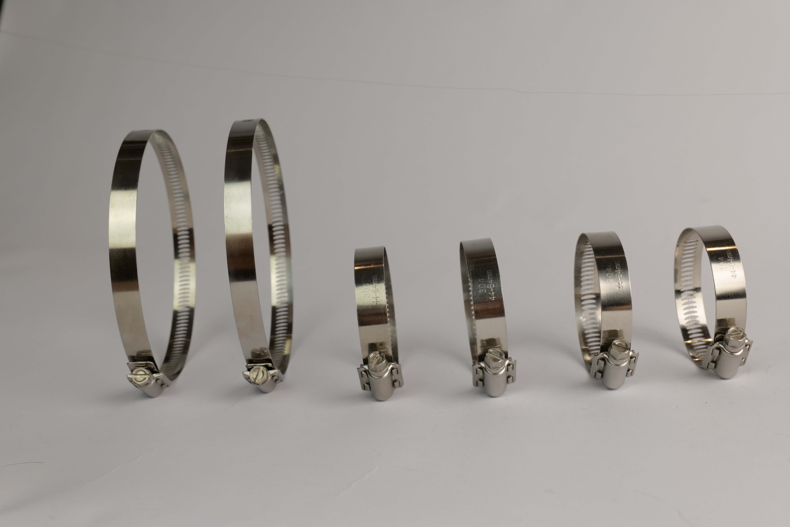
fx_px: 987
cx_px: 395
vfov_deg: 29.9
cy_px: 264
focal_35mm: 45
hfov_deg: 43.6
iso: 1250
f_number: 10
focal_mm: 45
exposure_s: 1/200
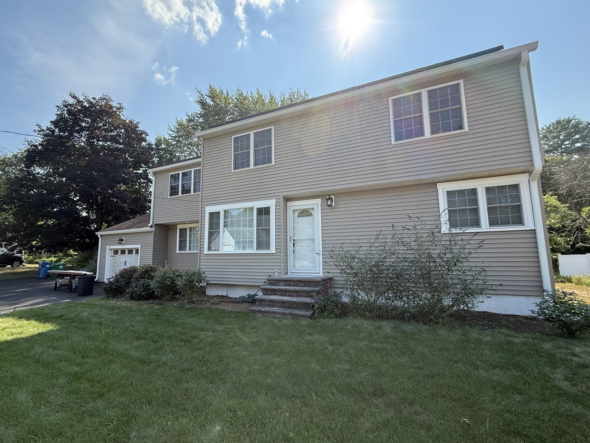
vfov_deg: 81.8
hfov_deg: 98.1
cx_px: 287
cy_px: 224
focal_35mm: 15
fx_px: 256
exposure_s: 1/820
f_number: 2.2
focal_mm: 2.22
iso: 64
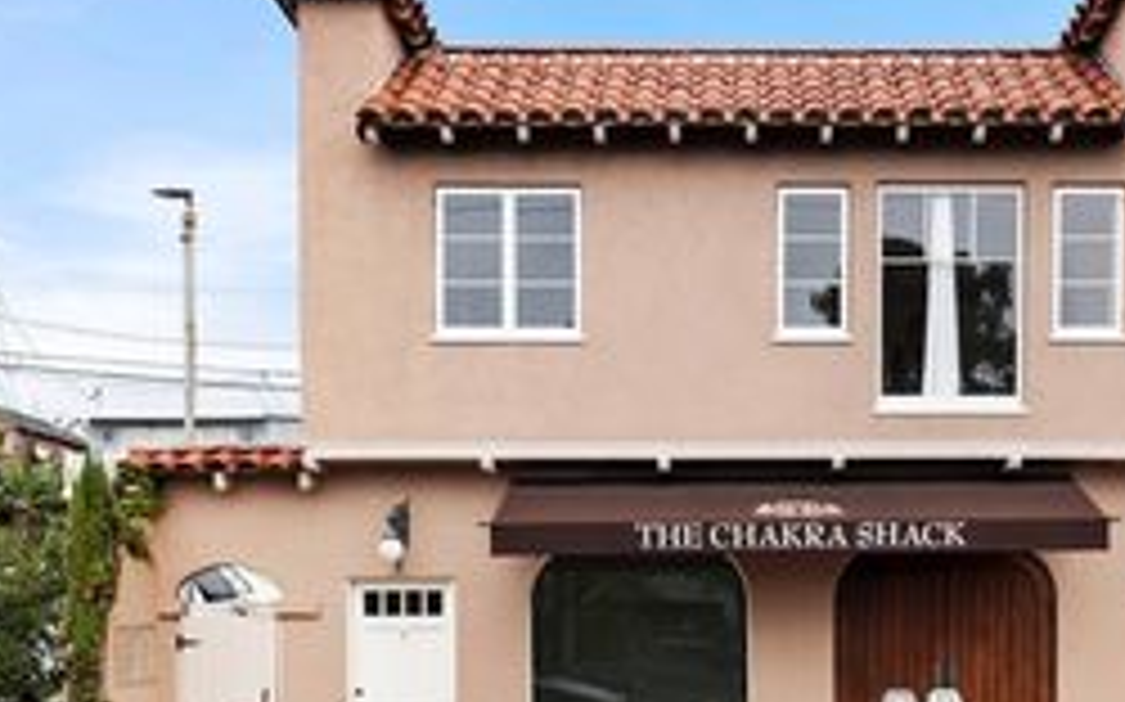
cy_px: 682
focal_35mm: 49
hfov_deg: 40.6
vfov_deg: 25.2
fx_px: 1502
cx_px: 734
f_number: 9
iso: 400
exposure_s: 1/400
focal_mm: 24
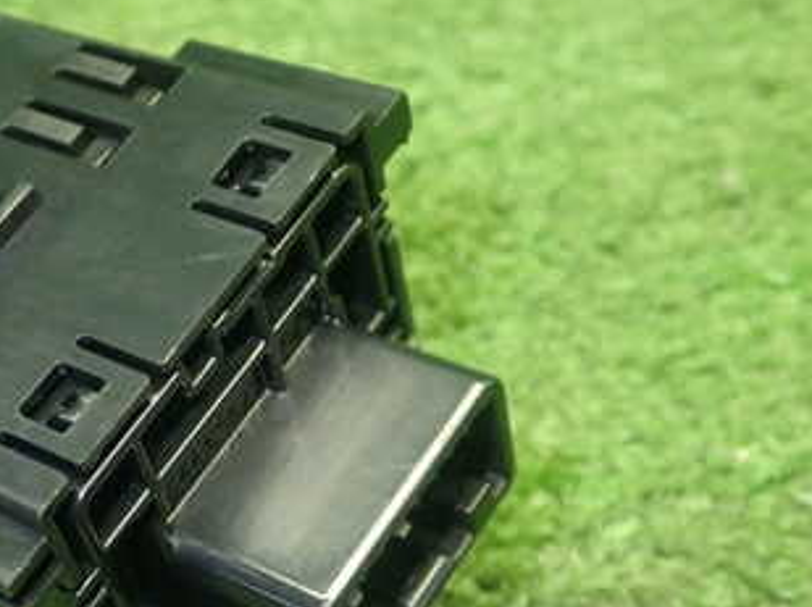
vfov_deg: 20.9
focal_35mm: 70
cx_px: 66
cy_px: 402
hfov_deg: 26.8
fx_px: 1640
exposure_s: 1/40
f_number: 2.5
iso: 400
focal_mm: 6.37
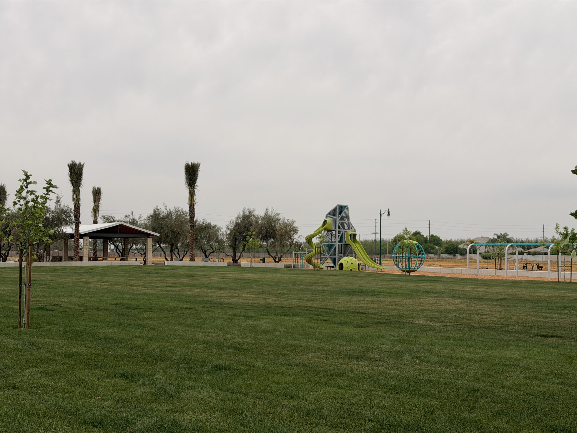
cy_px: 216
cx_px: 288
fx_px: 800
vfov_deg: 30.3
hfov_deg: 39.7
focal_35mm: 48
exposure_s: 1/4878
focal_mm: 6.76
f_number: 1.78
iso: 64
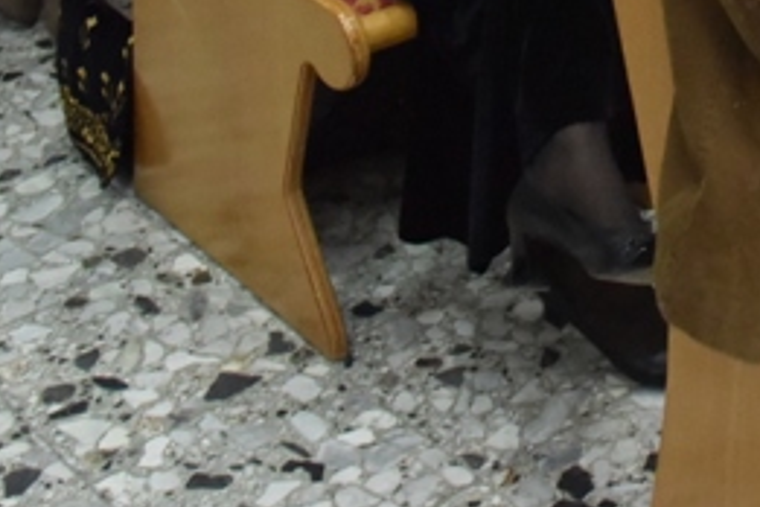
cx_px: 876
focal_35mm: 94
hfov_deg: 20.5
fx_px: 1984
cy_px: -433
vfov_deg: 13.0
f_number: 6.3
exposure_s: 1/160
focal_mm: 24
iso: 2500
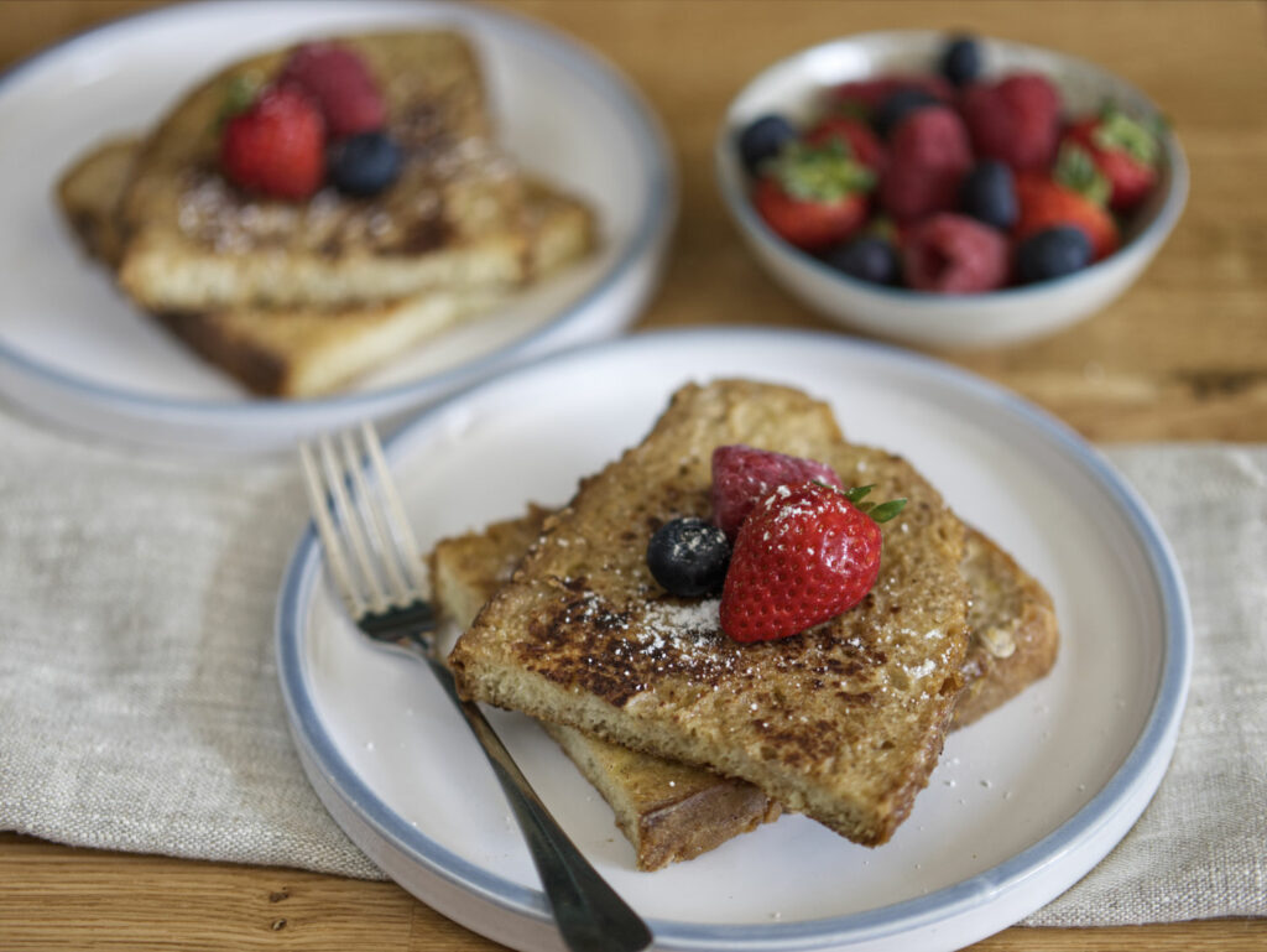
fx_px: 3149
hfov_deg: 22.7
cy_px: 476
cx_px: 634
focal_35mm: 86
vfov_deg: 17.2
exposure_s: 1/125
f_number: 1.2
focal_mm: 43
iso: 100
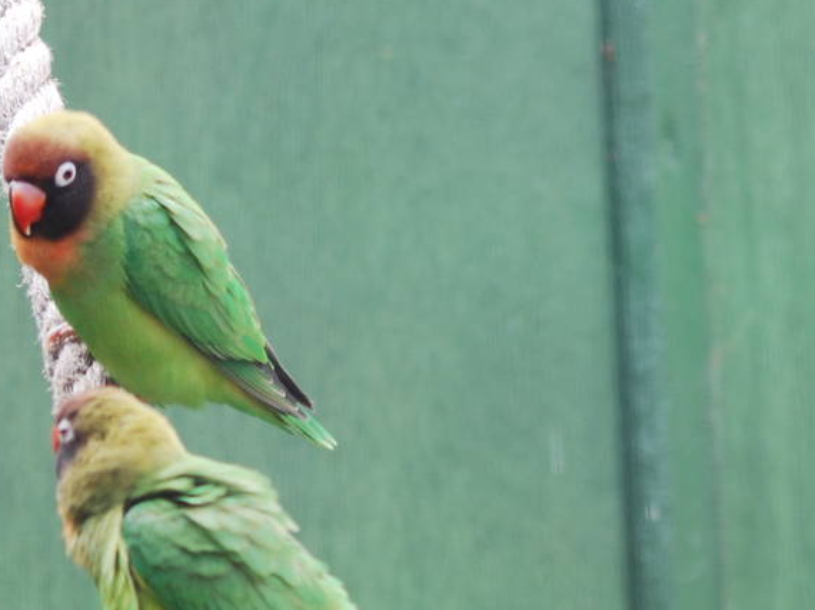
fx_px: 10496
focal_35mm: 446
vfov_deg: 3.3
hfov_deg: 4.4
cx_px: 393
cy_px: 346
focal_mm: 110
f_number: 4.2
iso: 200
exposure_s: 1/125
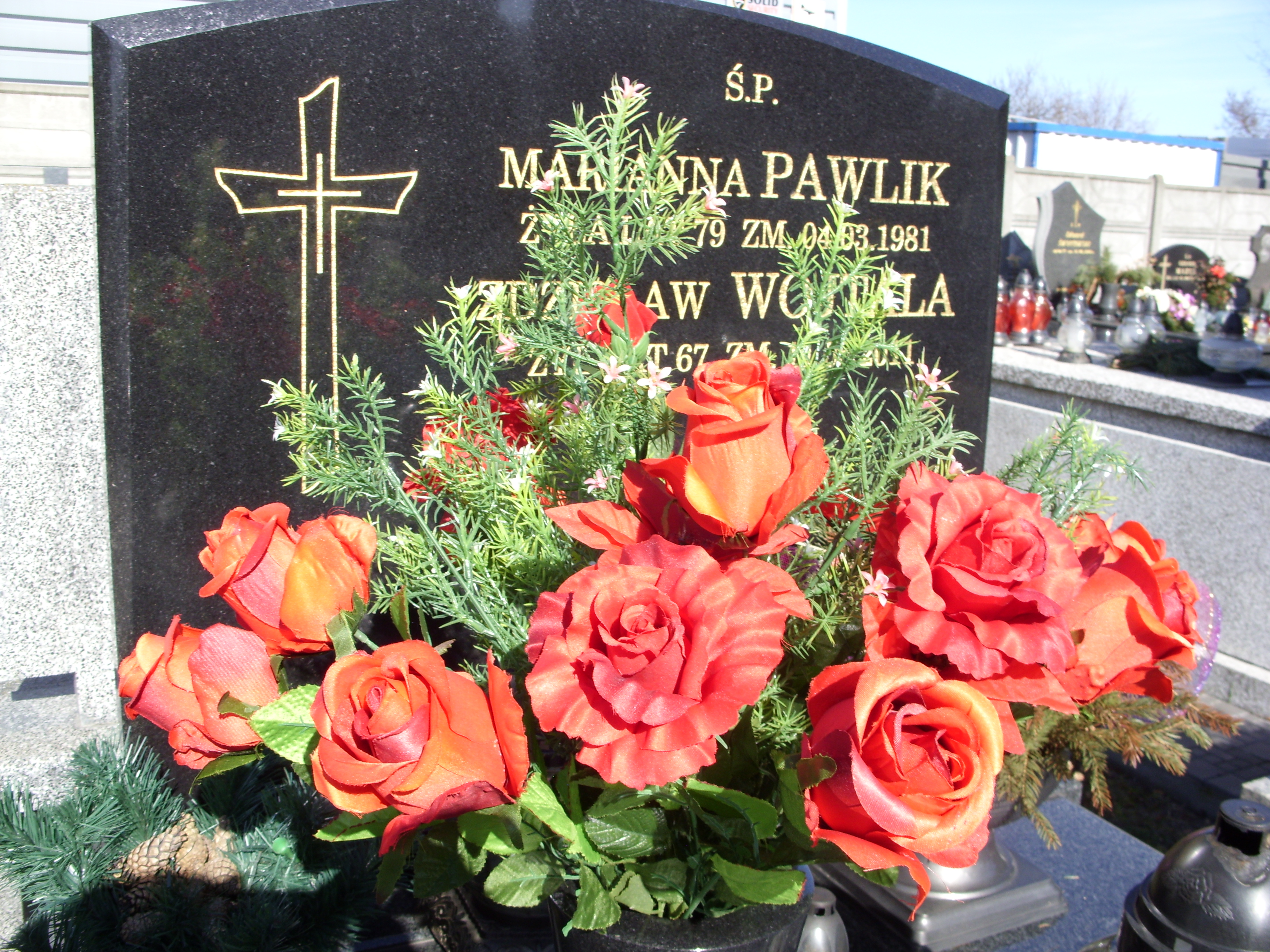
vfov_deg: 37.7
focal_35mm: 38
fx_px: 1394
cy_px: 476
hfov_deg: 49.0
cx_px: 635
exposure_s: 1/201
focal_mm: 6.3
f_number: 4.9
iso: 50
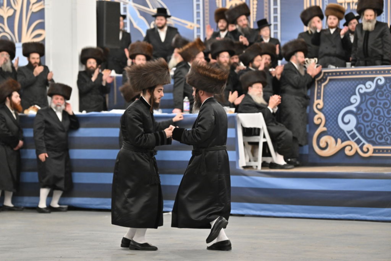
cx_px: 196
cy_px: 130
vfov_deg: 9.2
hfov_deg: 13.7
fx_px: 1629
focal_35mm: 150
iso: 1250
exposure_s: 1/250
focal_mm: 150
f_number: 3.2
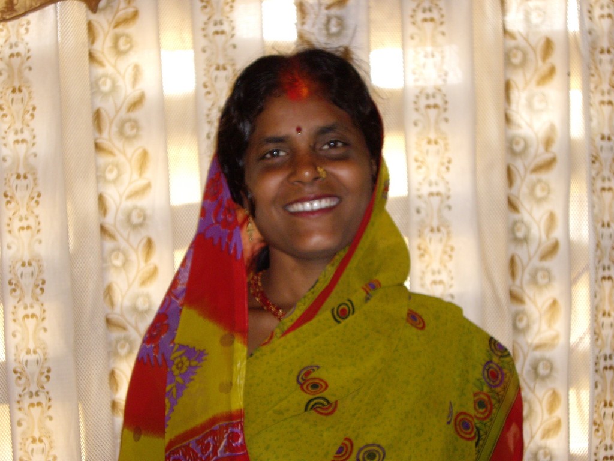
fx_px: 1171
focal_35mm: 66
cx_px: 307
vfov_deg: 22.3
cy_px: 230
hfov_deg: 29.4
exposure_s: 1/80
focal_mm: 10.7
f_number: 3.6
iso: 200
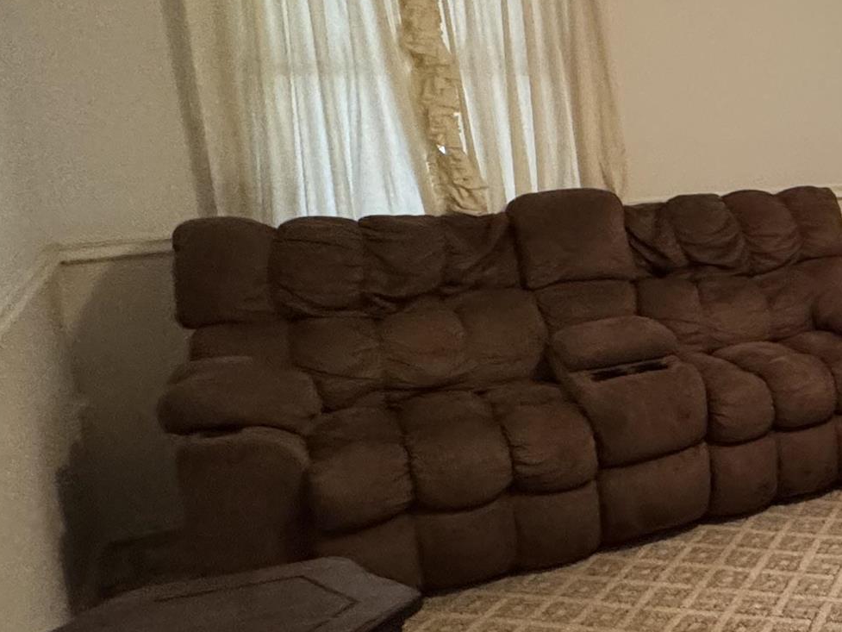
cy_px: 253
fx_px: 1070
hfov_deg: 28.7
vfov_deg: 32.8
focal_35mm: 44
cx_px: 1245
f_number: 2.2
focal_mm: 2.22
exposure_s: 1/60
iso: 500
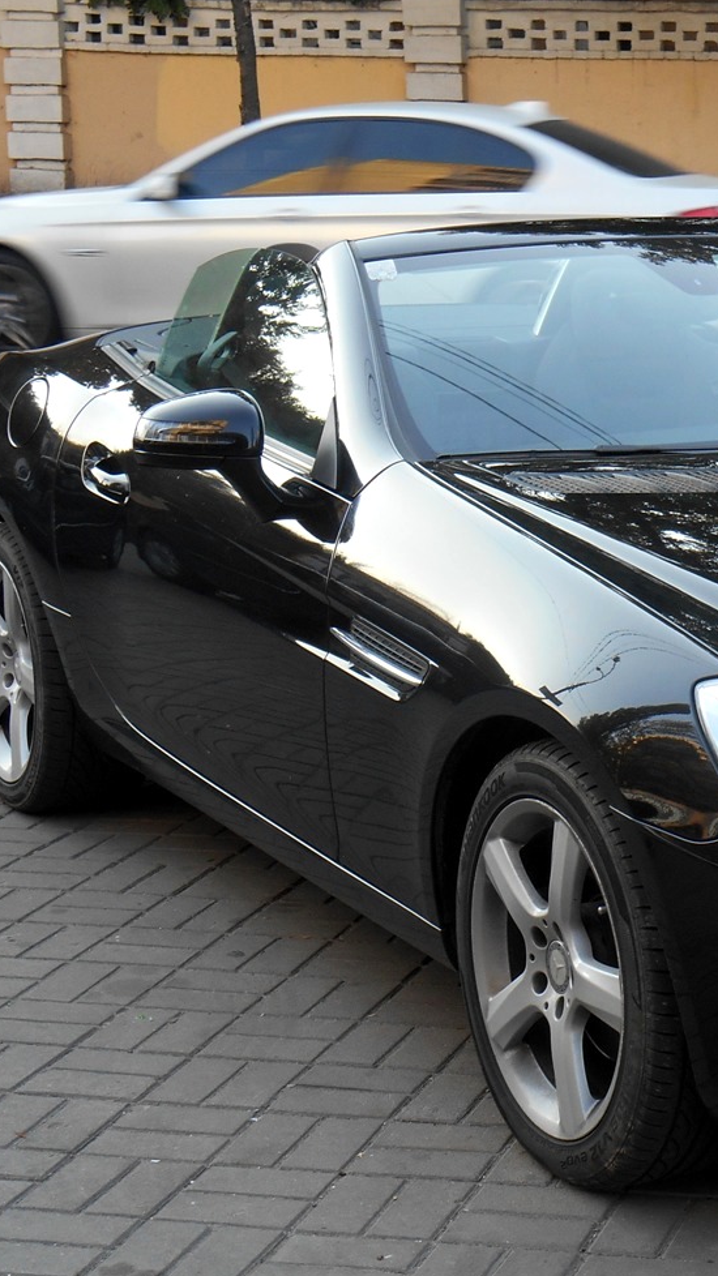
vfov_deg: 25.9
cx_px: 862
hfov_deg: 14.3
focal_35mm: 82
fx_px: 2776
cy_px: 710
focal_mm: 8.3
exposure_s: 1/60
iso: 80
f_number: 4
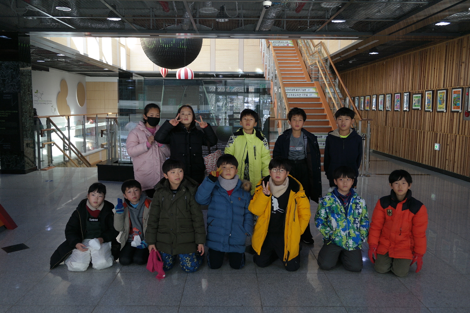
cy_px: 156
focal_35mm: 30
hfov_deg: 61.9
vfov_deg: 43.6
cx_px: 235
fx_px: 392
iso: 200
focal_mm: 20
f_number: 3.5
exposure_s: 1/60
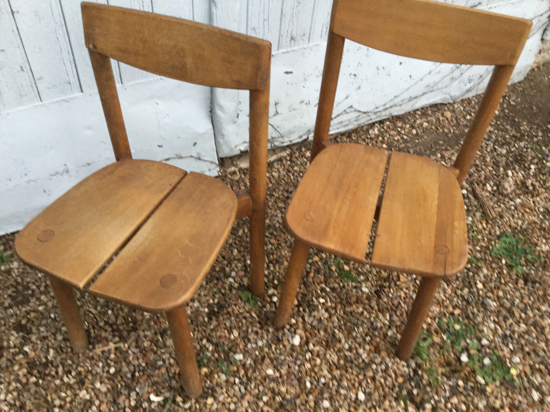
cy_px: 206
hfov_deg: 58.4
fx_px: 493
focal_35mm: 31
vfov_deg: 45.4
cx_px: 275
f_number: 2.4
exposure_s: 1/33
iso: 50
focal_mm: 3.3
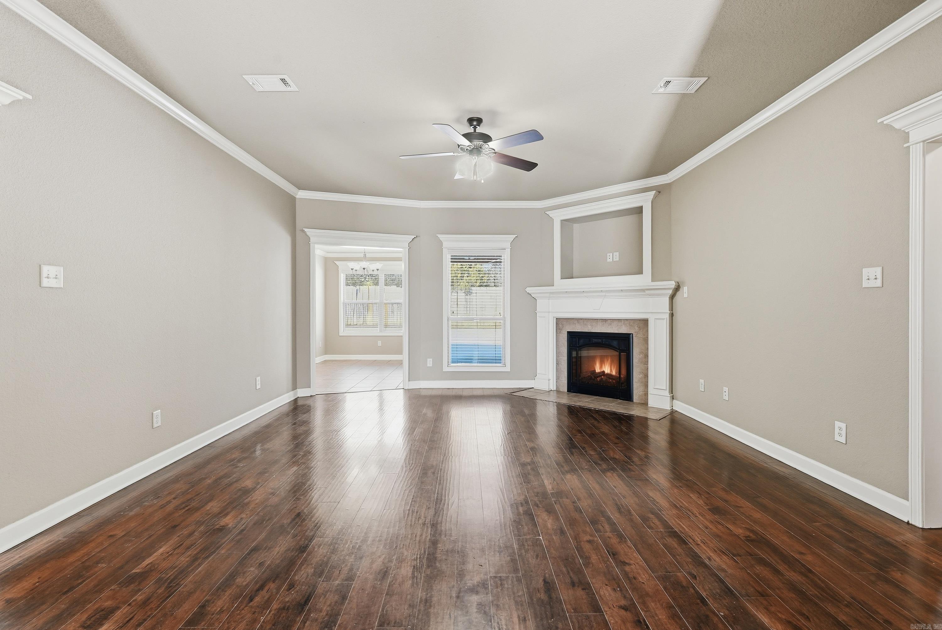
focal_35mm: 16
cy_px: 315
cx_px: 471
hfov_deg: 96.7
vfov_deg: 73.8
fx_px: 419
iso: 250
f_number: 9
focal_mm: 16
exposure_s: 1/40
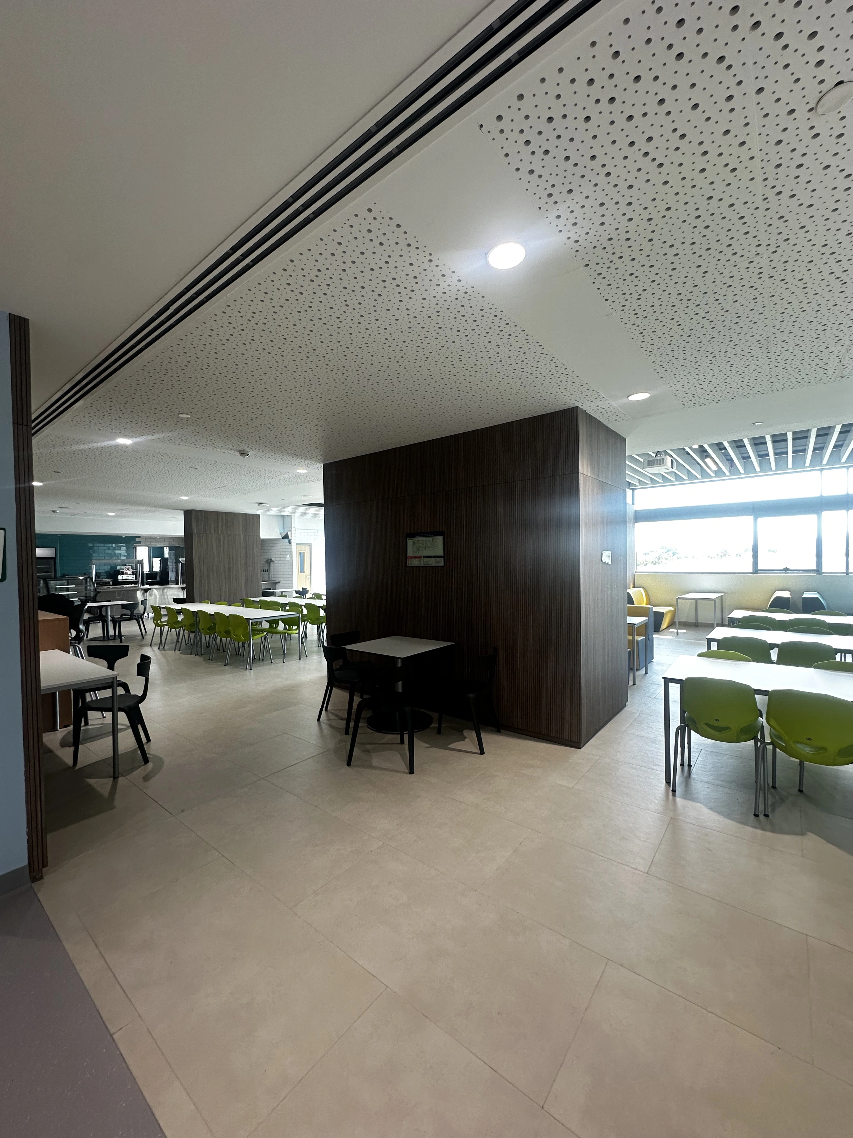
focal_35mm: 14
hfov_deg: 85.7
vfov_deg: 102.1
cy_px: 569
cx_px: 426
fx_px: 460
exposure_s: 1/100
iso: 160
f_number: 2.2
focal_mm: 2.22
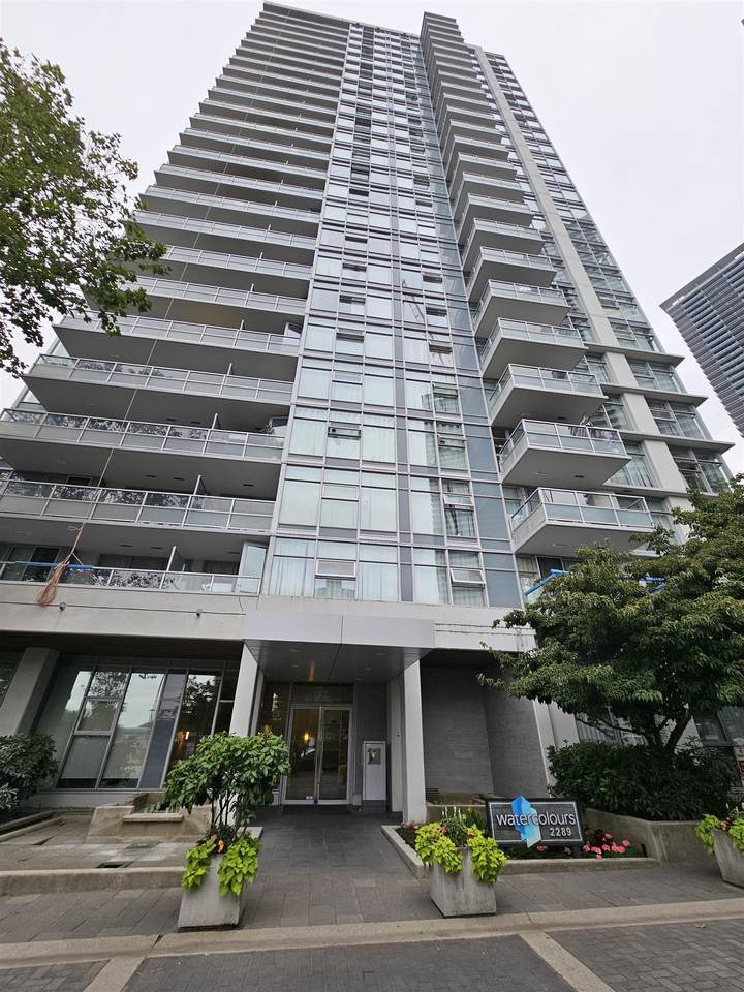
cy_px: 496
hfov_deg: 89.9
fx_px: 373
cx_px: 372
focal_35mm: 13
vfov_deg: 106.2
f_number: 2.2
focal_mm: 2.2
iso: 50
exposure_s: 1/179
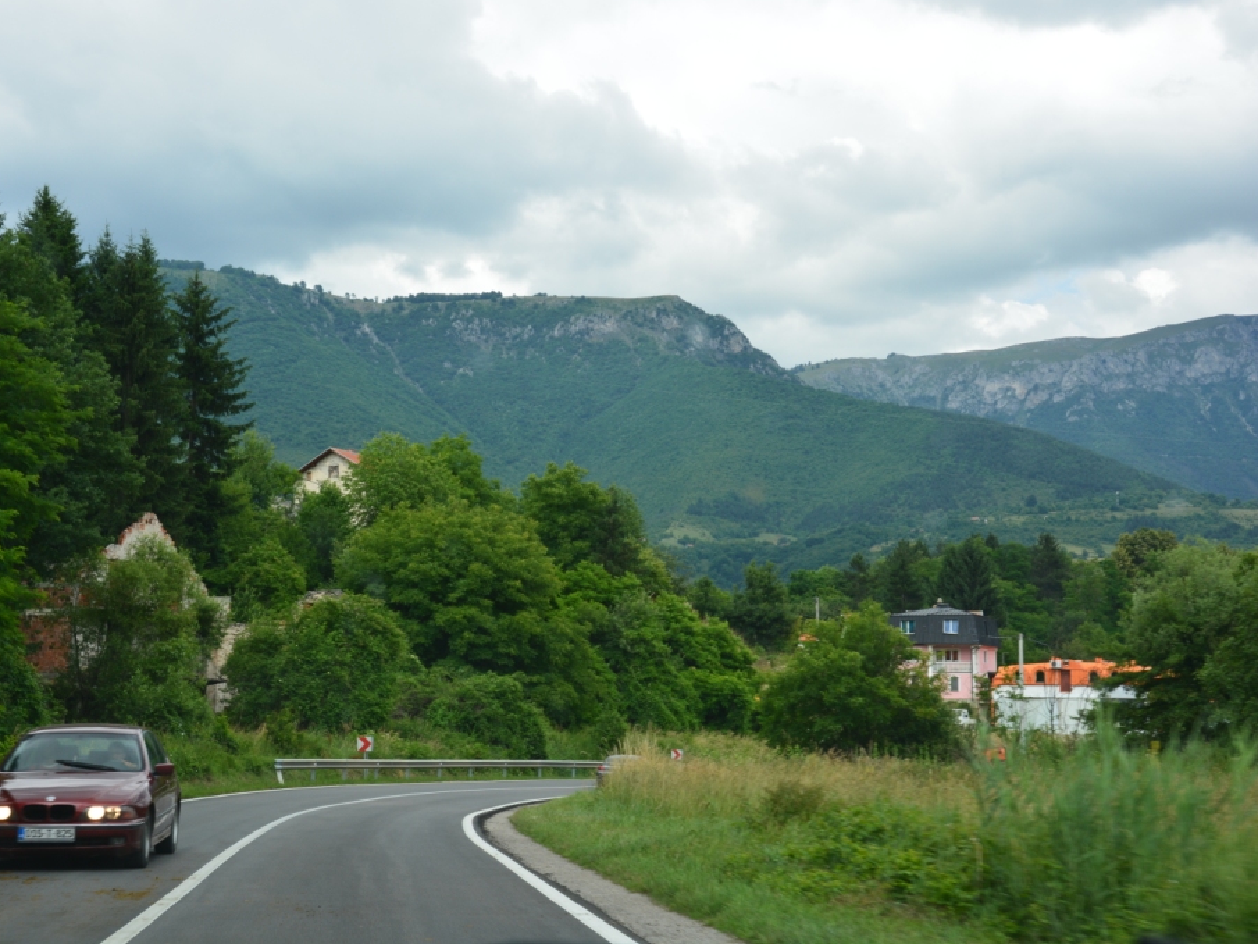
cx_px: 552
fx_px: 2253
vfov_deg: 23.7
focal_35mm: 62
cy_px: 471
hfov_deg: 31.2
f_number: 9
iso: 200
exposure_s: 1/125
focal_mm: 38
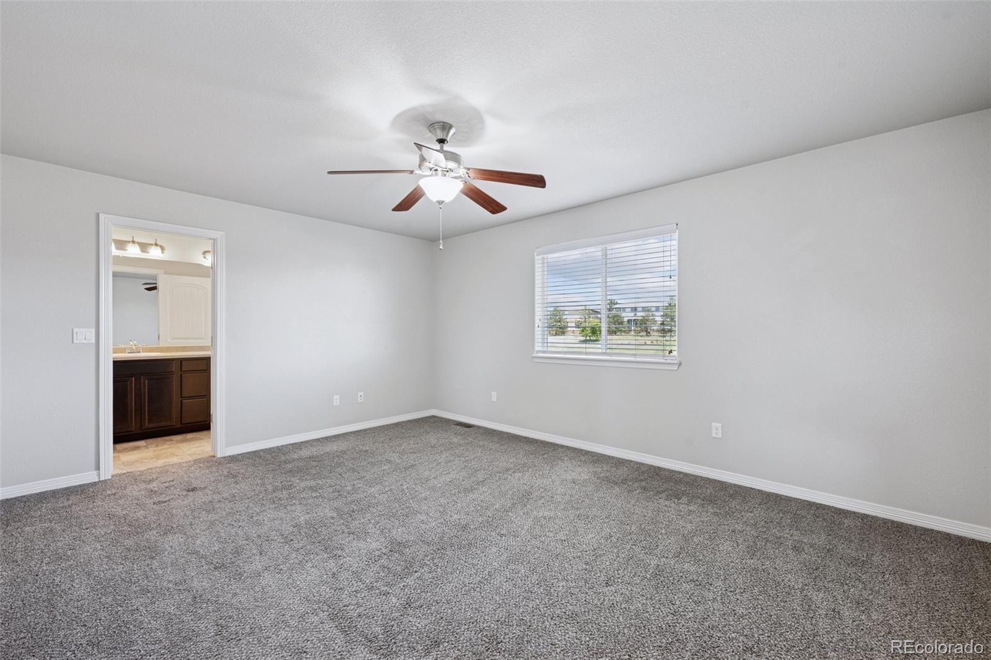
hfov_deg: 102.3
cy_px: 330
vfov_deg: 79.2
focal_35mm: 14
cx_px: 496
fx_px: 399
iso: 100
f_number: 9
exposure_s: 1/2.5
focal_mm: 14.5
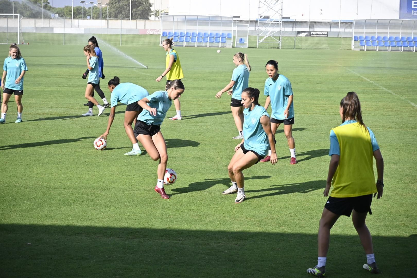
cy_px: 139
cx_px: 208
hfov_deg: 27.0
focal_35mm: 75
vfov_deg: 18.2
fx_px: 869
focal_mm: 50
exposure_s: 1/1000
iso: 160
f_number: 4.5
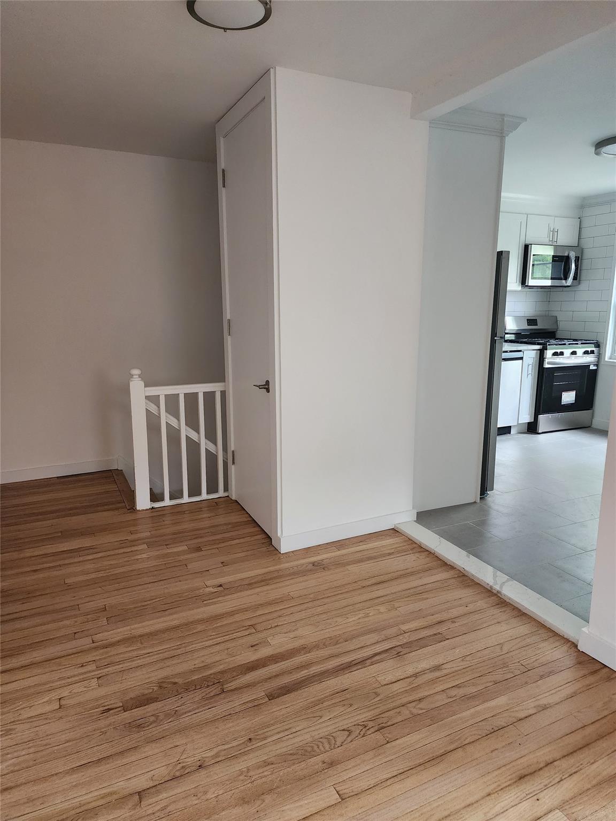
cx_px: 308
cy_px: 410
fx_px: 546
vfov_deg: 73.9
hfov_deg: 58.9
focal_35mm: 23
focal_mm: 6.4
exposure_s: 1/60
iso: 800
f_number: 1.8
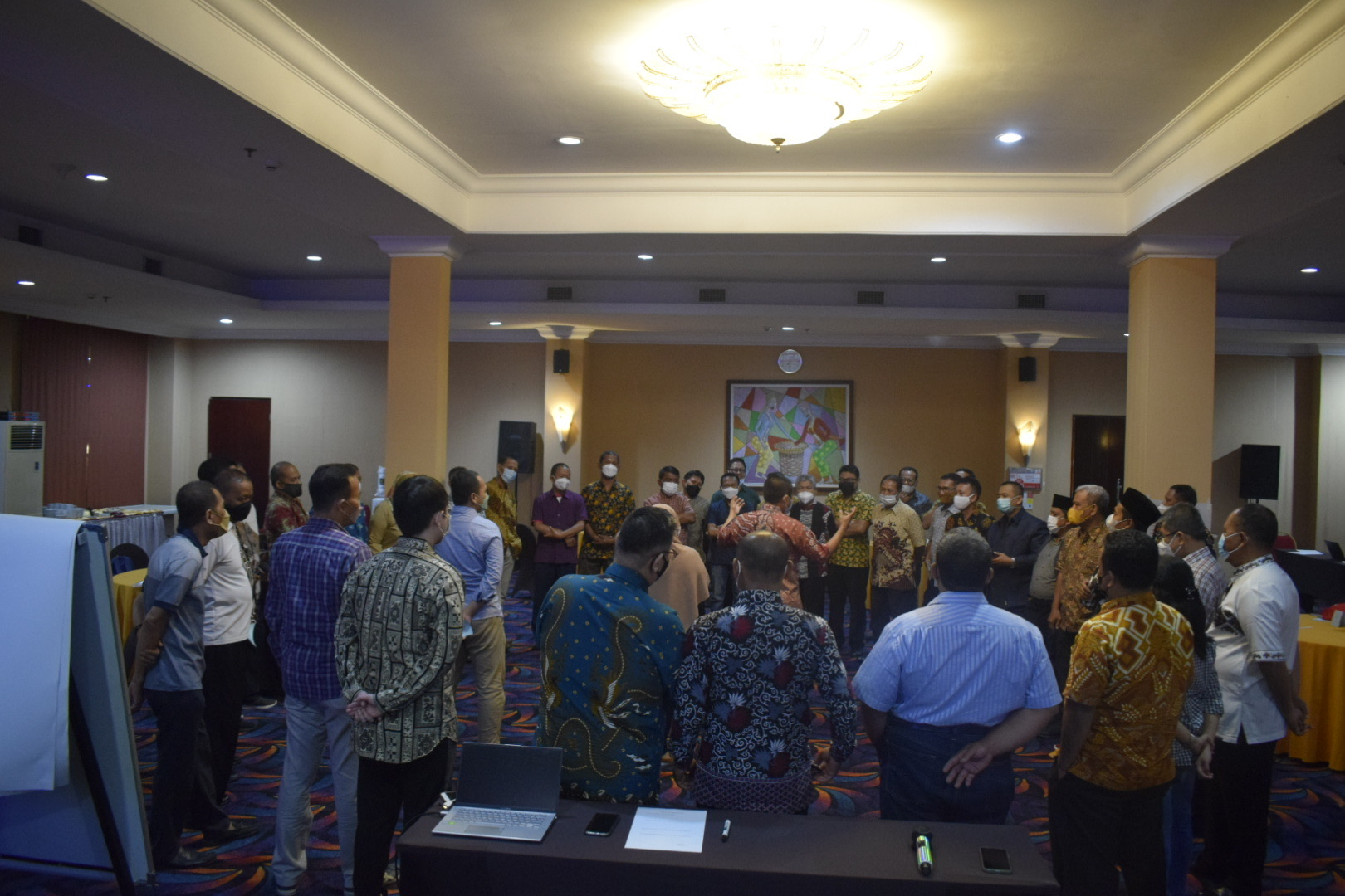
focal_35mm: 27
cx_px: 672
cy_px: 448
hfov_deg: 67.4
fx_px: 1009
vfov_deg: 47.9
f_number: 3.5
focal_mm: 18
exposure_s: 1/60
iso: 2500
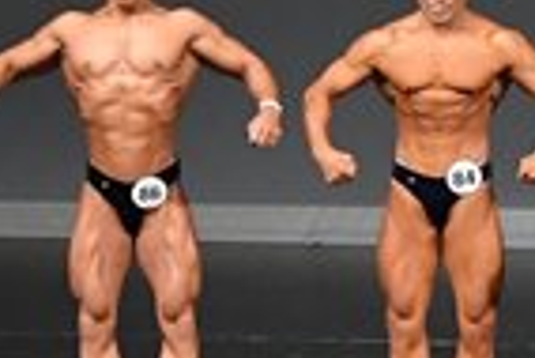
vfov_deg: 2.1
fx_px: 9967
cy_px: 34
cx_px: 948
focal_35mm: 670
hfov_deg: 3.1
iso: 4000
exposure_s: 1/400
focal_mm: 82
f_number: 5.6
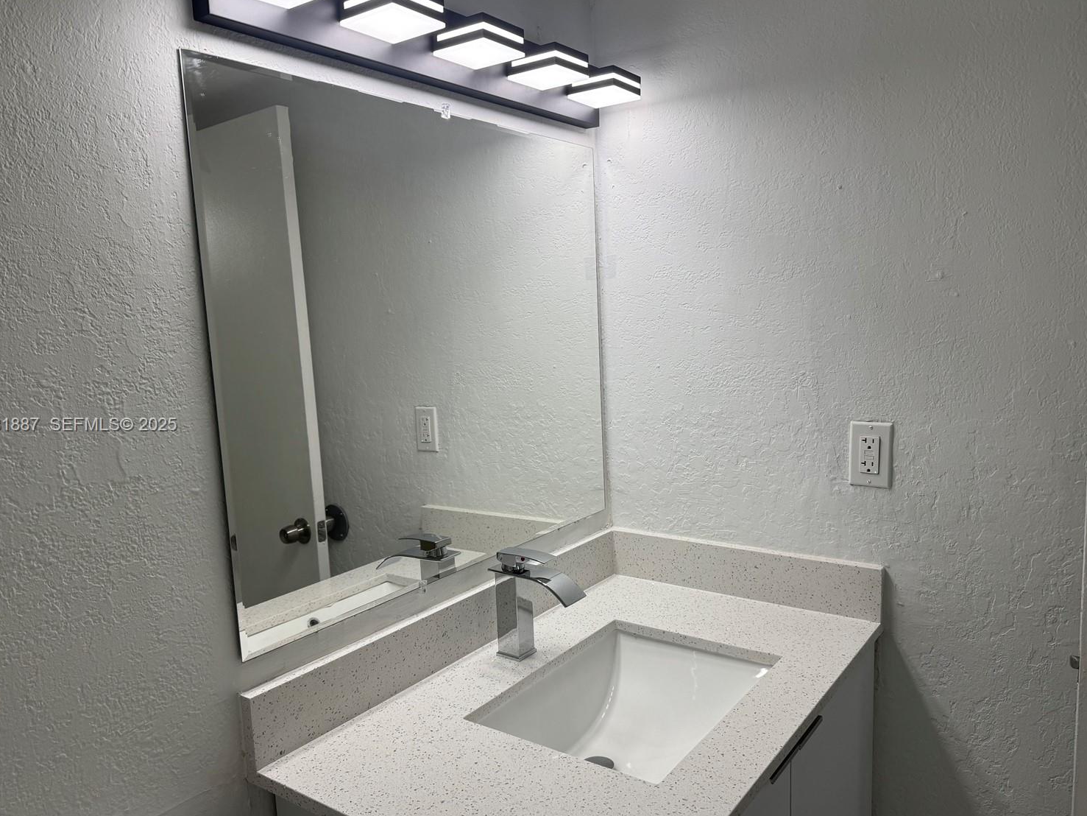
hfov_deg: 67.3
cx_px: 537
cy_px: 426
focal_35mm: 26
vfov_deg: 53.1
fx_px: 817
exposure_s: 1/360
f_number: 1.78
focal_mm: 6.76
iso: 80
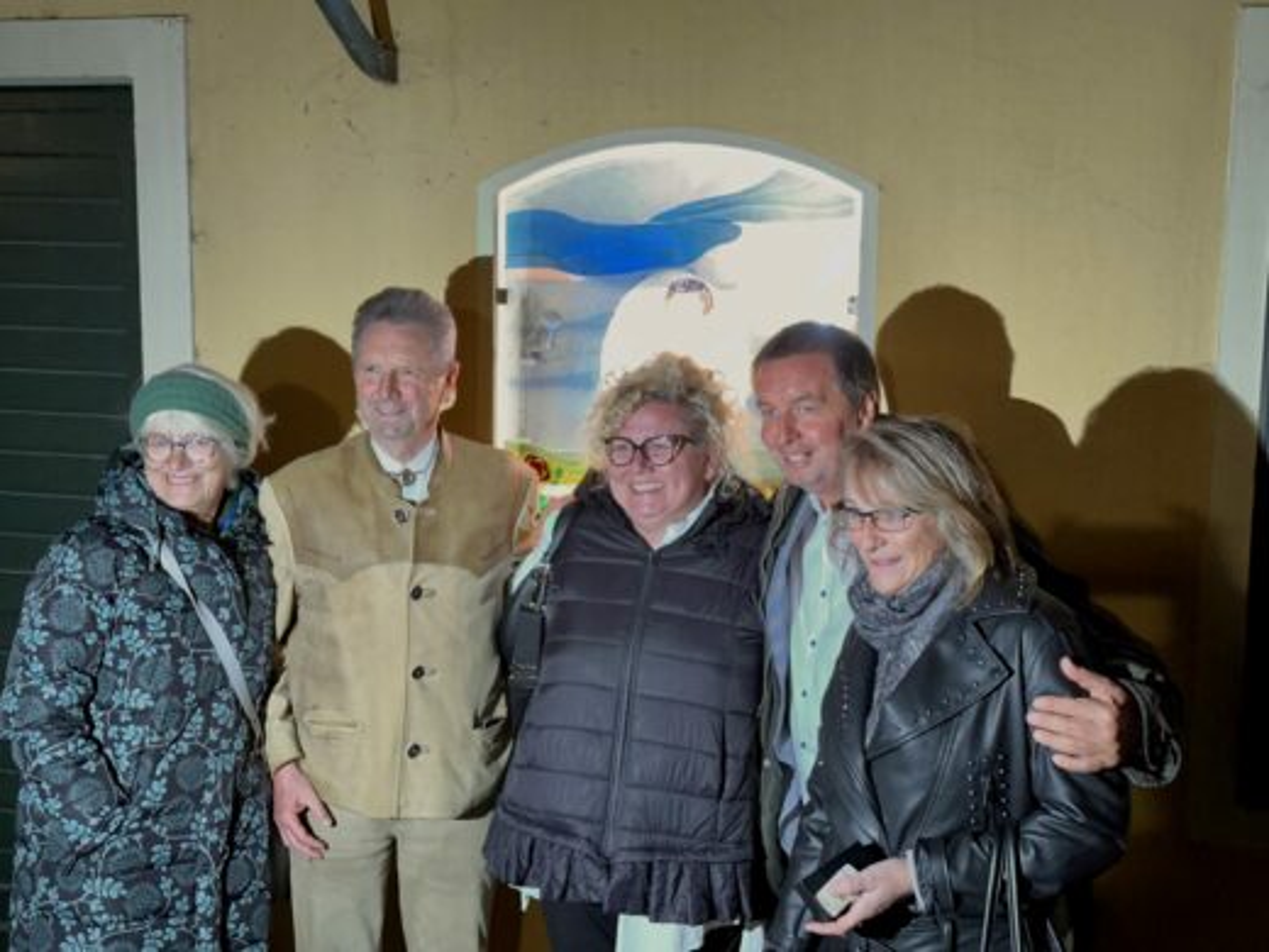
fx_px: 1760
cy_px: 476
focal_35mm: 48
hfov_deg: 39.7
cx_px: 634
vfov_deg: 30.3
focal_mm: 6.86
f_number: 1.78
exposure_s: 1/20
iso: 640
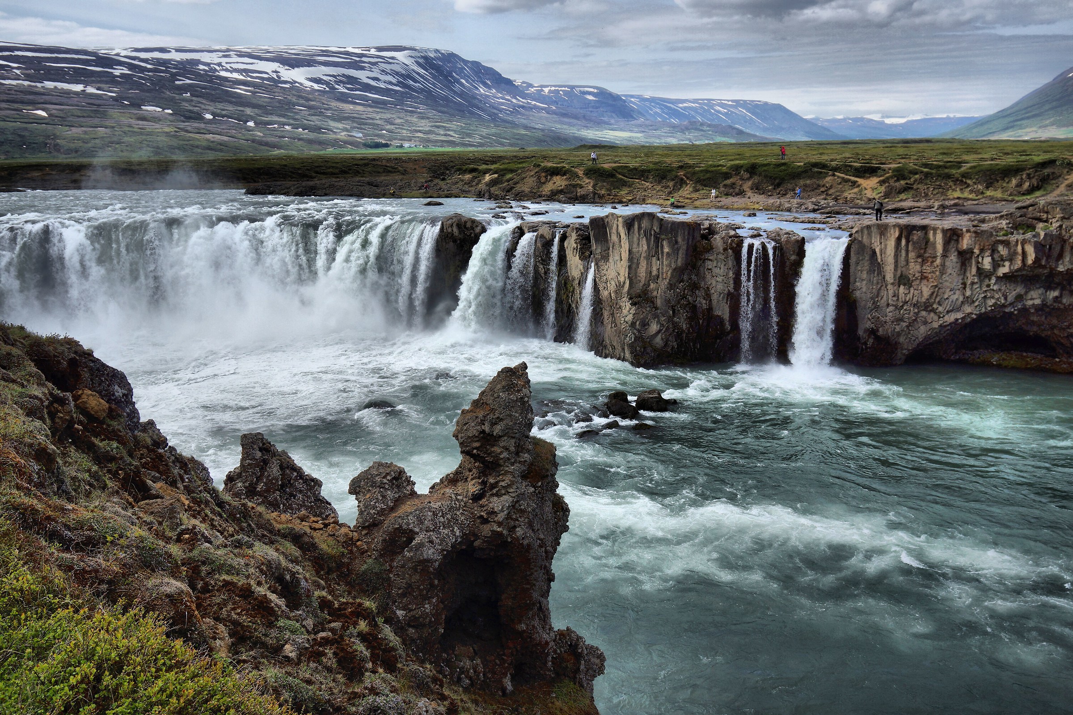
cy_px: 358
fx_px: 1013
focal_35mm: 34
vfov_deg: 38.9
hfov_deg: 55.8
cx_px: 536
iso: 100
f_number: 8
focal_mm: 23
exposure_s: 1/500
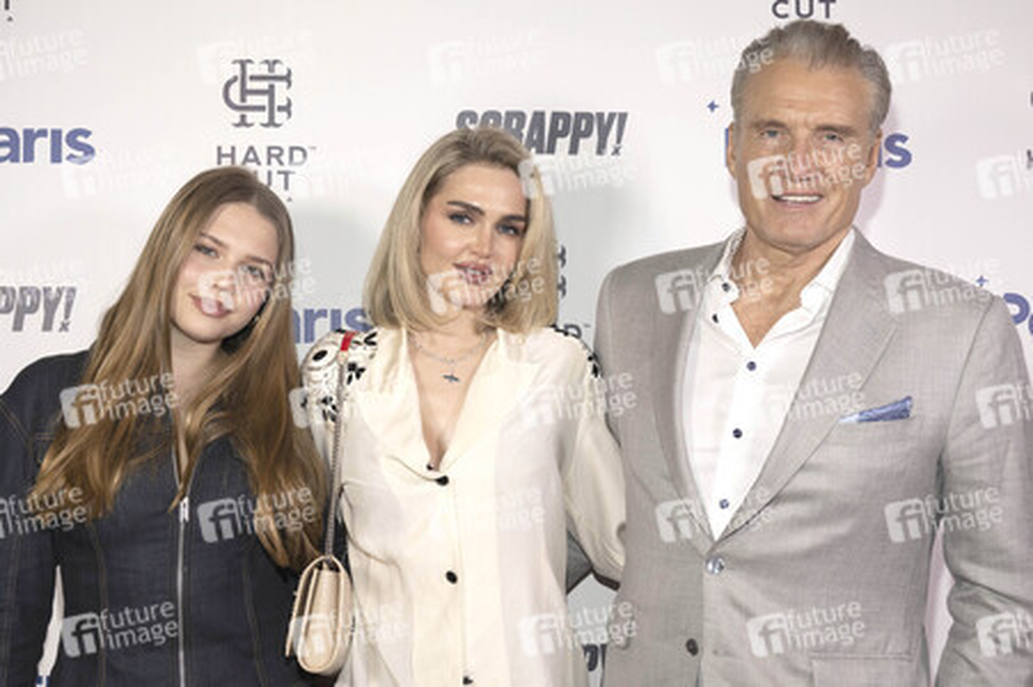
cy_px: 344
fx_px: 1233
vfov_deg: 31.1
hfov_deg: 45.5
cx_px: 516
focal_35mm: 43
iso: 800
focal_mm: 43
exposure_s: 1/200
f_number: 5
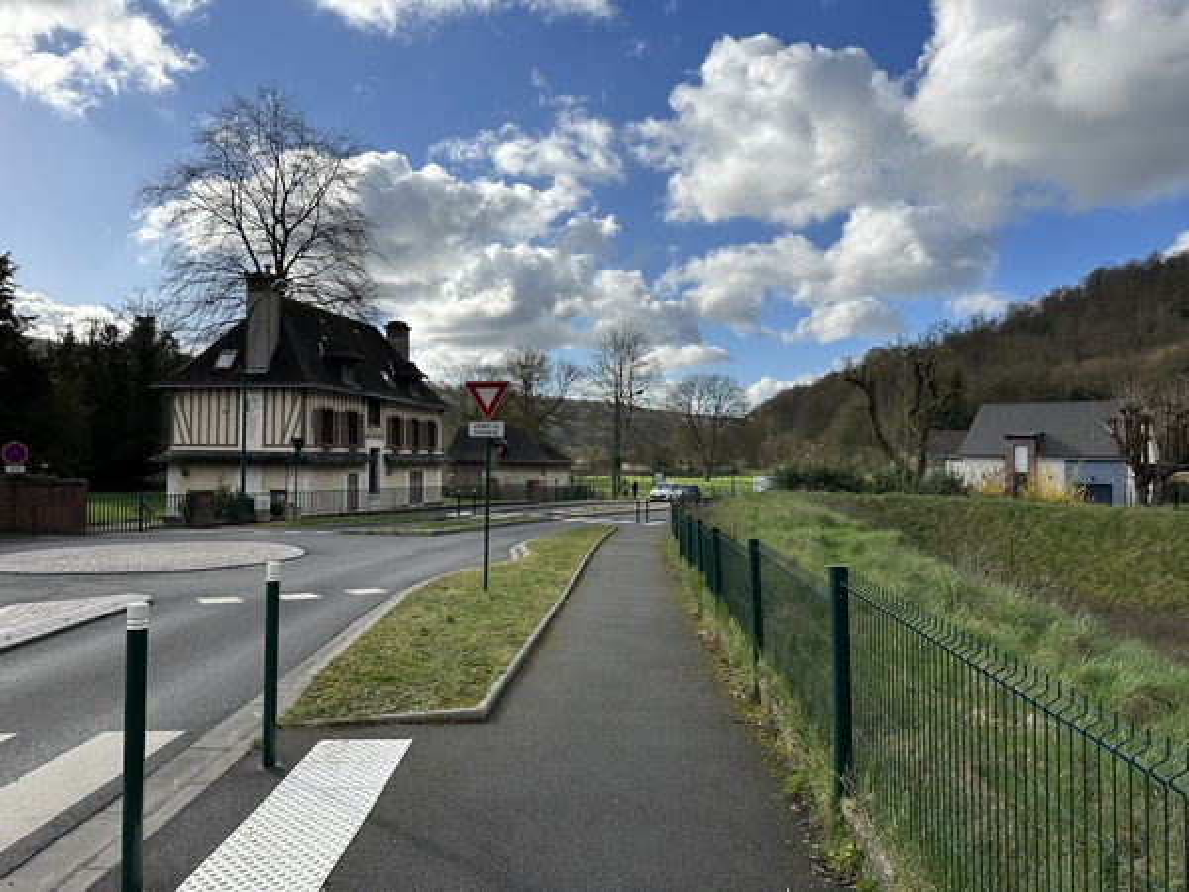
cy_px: 446
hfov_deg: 71.6
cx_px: 594
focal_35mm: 24
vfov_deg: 56.8
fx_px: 824
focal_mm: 6.86
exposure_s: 1/6623
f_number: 1.78
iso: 80
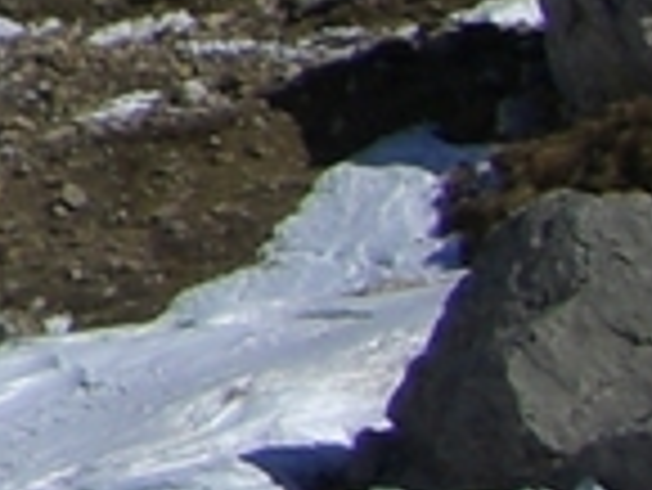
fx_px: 5052
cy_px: -1007
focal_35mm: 268
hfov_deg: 6.4
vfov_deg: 5.2
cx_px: -1637
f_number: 4.3
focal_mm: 6.2
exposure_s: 1/2000
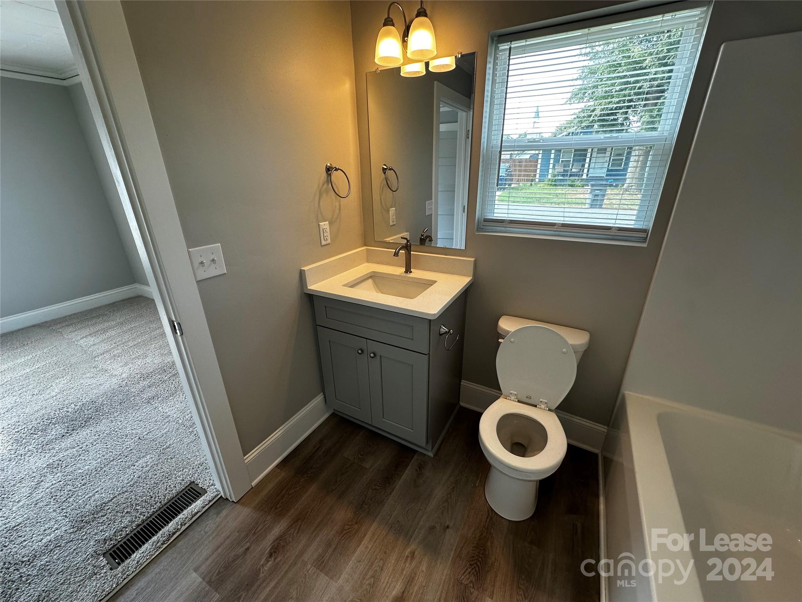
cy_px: 301
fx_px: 324
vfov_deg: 85.7
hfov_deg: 102.1
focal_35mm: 14
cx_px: 401
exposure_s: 1/99
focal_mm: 2.22
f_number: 2.2
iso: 80
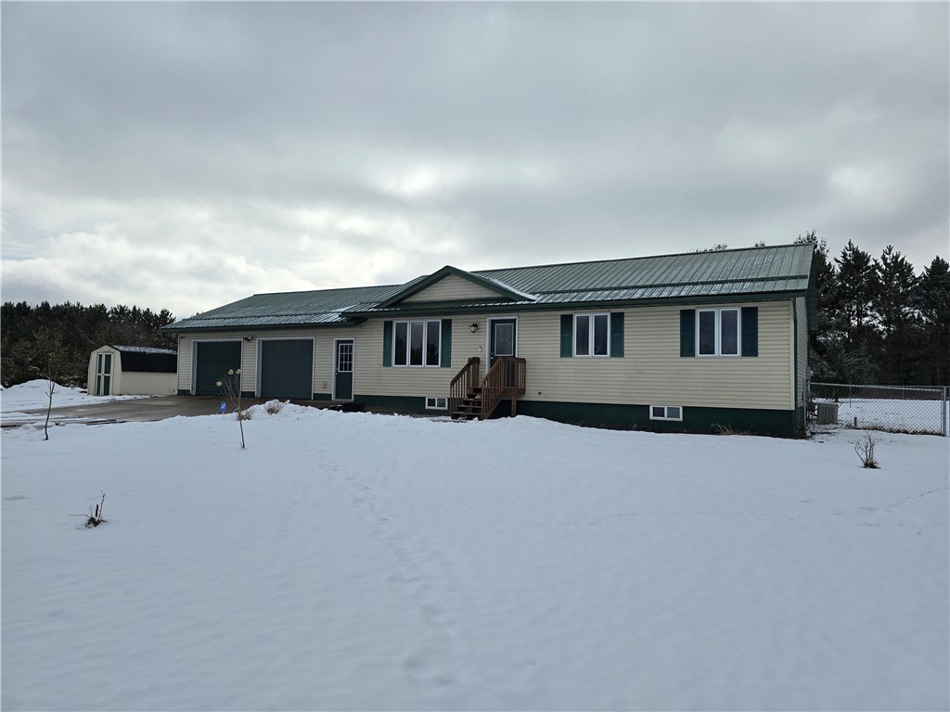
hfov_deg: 73.9
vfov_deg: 58.9
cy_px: 356
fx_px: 631
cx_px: 475
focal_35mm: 23
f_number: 1.7
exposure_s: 1/1829
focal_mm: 6.3
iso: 12
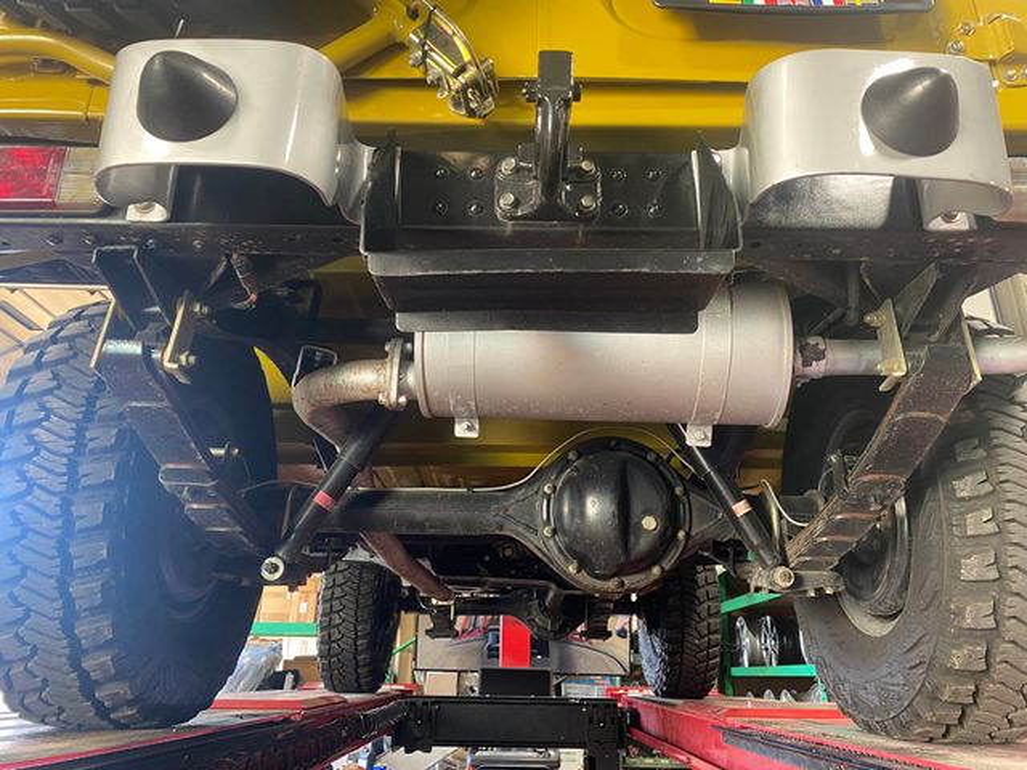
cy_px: 385
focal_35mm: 26
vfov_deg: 53.1
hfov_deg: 67.3
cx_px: 514
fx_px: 771
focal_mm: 4.25
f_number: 1.8
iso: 160
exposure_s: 1/60
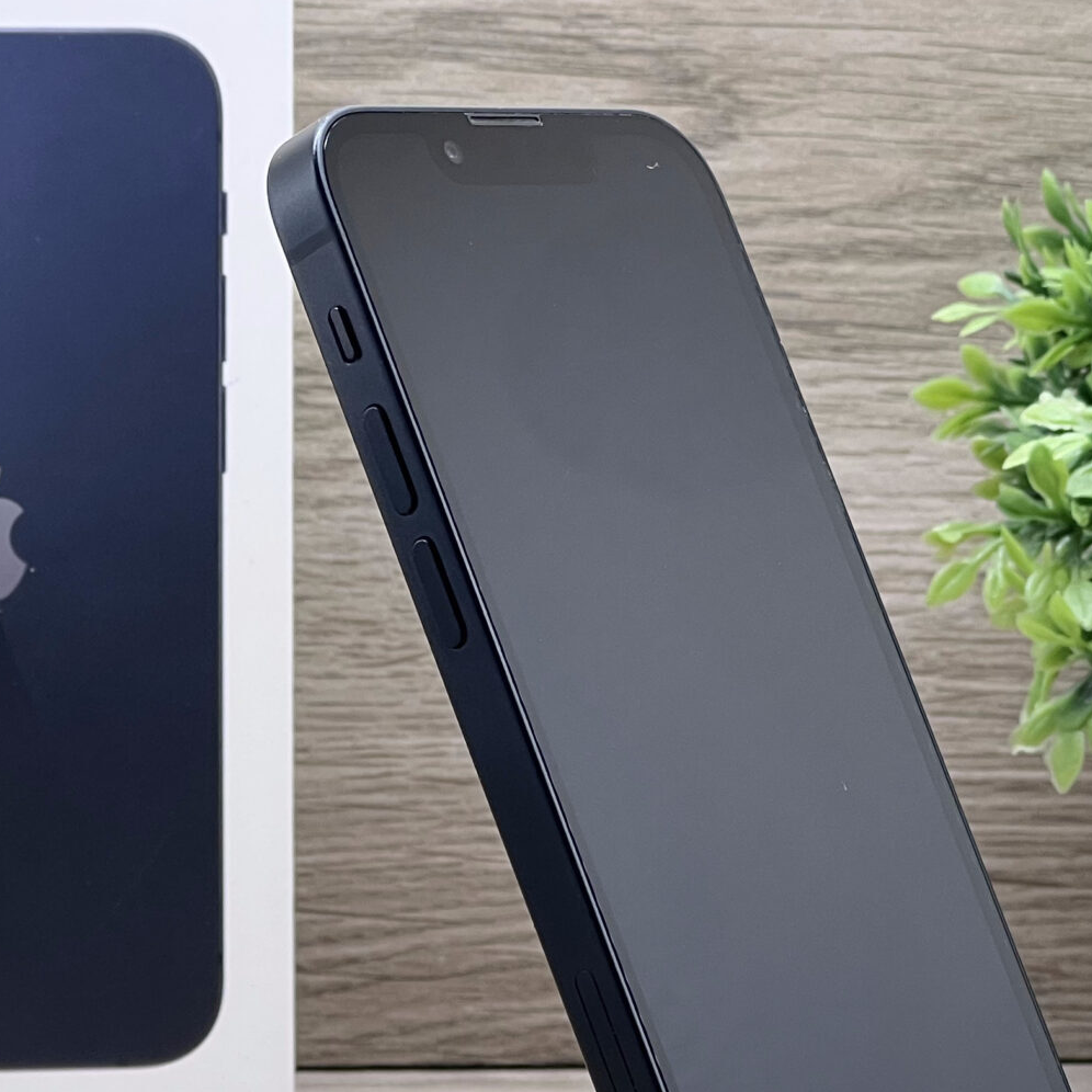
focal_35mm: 175
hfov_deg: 10.0
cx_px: 440
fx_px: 6246
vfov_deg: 10.0
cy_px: 699
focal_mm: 9
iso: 100
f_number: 2.8
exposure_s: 1/100
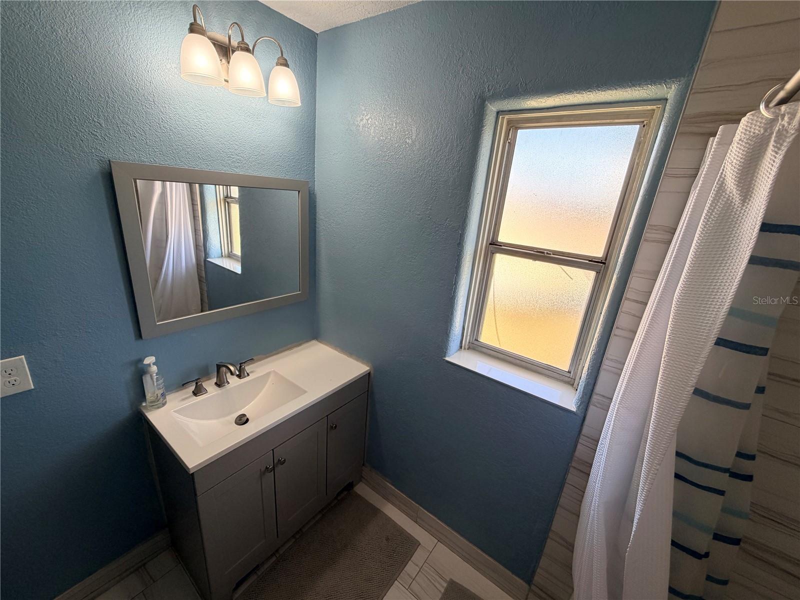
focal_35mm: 14
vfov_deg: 85.7
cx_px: 400
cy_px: 300
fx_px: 324
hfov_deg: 102.1
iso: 80
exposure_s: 1/120
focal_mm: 2.22
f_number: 2.2
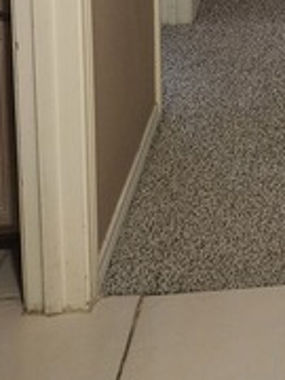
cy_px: -177
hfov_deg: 15.9
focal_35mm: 82
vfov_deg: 20.6
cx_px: 475
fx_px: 900
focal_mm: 6.4
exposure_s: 1/120
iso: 640
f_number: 1.8
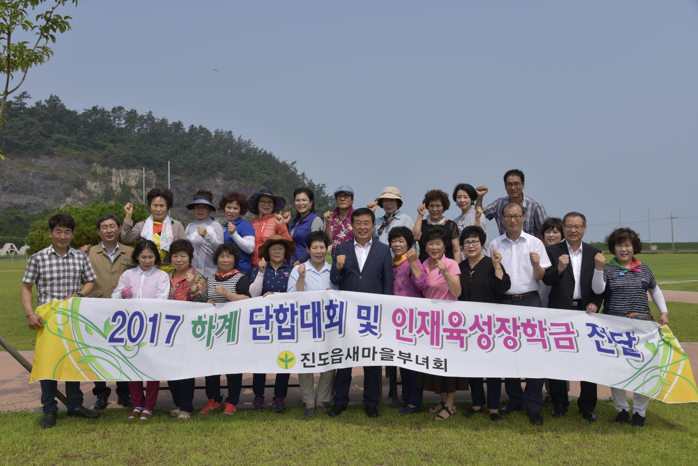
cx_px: 349
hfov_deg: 55.8
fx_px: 659
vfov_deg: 38.9
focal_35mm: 34
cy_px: 233
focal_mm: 34
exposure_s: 1/160
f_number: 9
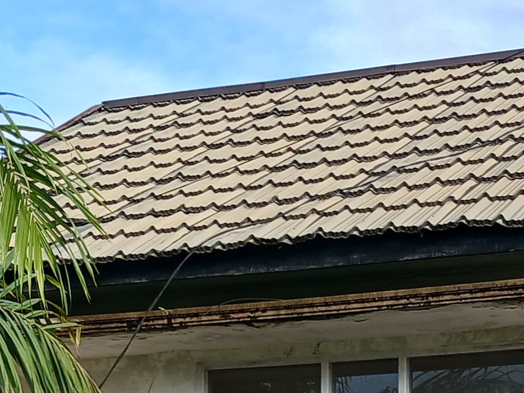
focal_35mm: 115
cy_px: 515
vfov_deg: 12.5
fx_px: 1740
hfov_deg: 17.0
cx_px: 395
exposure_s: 1/172
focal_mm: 4
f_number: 1.8
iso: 20
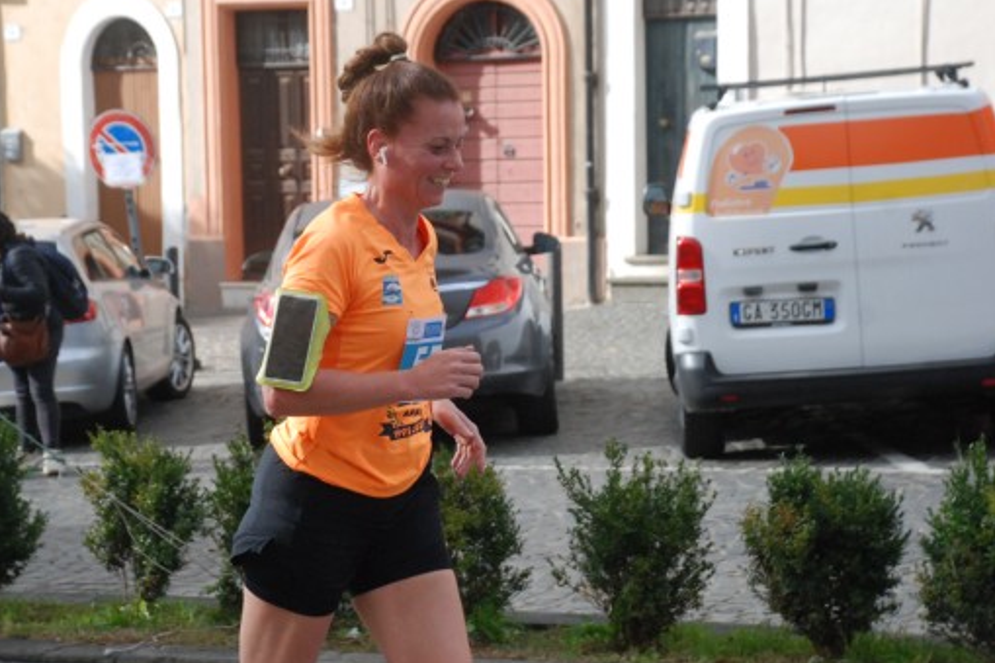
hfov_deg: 16.5
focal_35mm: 124
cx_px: 426
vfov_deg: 11.0
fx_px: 3426
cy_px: 345
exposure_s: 1/1600
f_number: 6.3
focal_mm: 70
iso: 1000
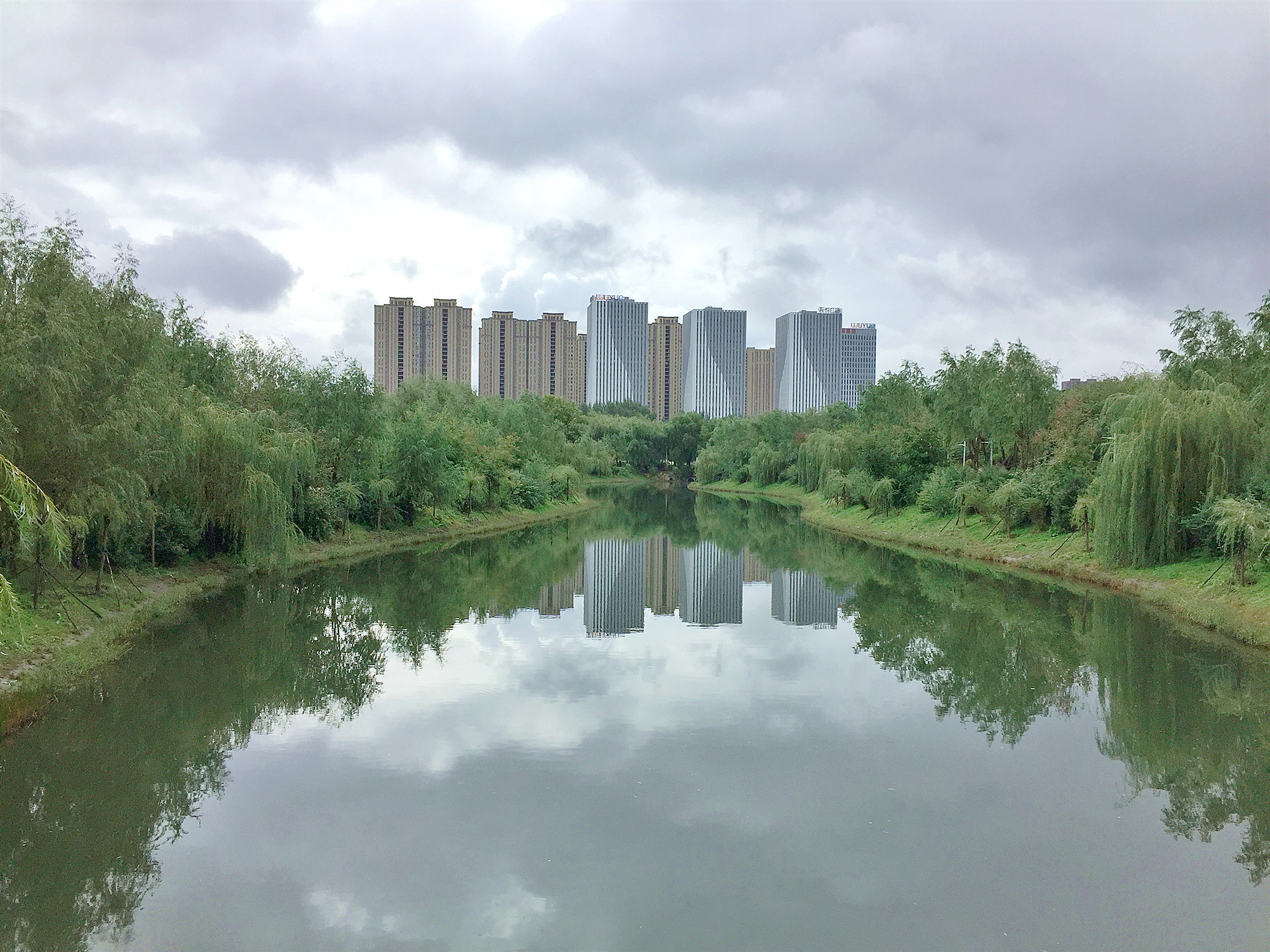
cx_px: 635
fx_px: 1064
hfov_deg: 61.7
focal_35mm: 29
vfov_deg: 48.2
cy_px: 476
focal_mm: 4.15
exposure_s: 1/3300
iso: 32
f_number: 2.2
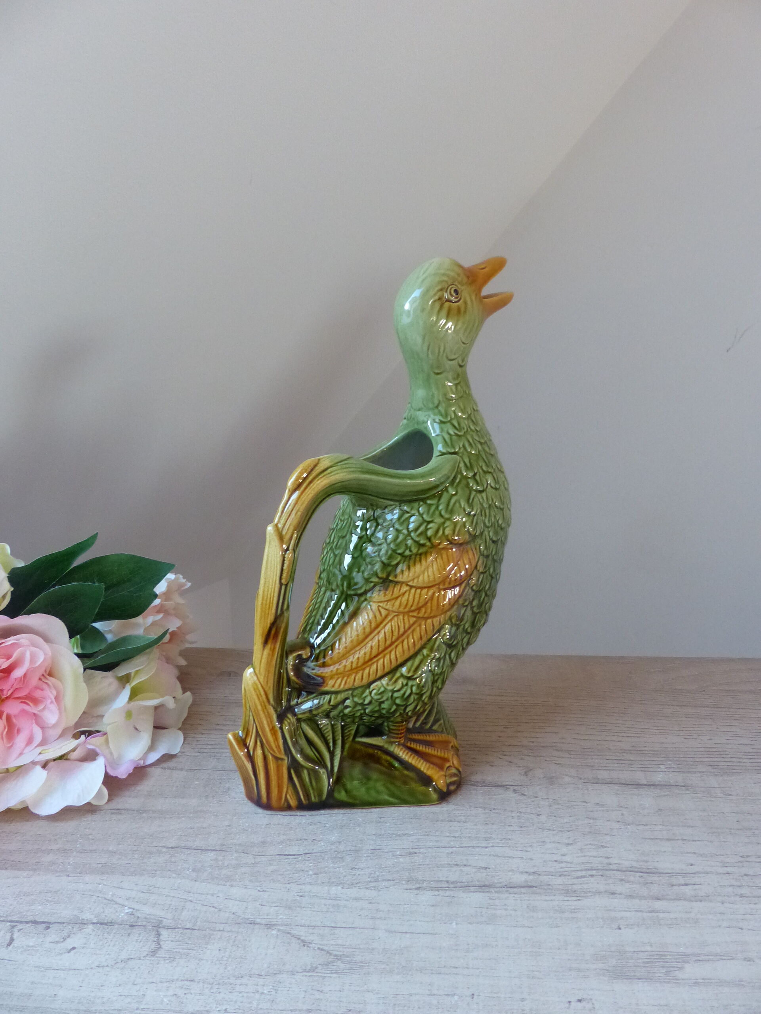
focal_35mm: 26
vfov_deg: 67.3
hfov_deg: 53.1
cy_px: 507
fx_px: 762
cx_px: 380
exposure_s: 1/40
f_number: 2.8
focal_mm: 4.5
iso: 400
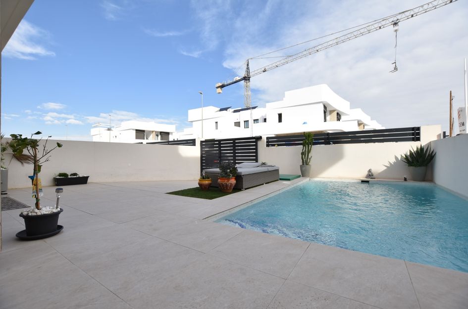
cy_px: 154
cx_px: 234
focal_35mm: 15
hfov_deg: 100.5
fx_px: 195
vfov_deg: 77.0
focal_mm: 10
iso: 200
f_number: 5
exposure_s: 1/1000
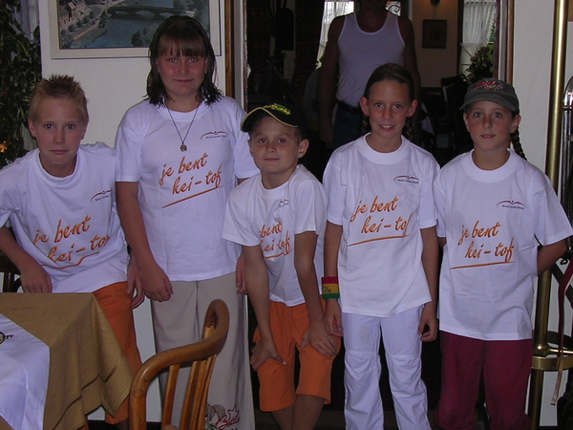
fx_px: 629
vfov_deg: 37.7
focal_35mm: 38
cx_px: 286
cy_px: 215
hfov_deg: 49.0
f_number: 2.8
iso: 100
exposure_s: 1/60.1
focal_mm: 5.8
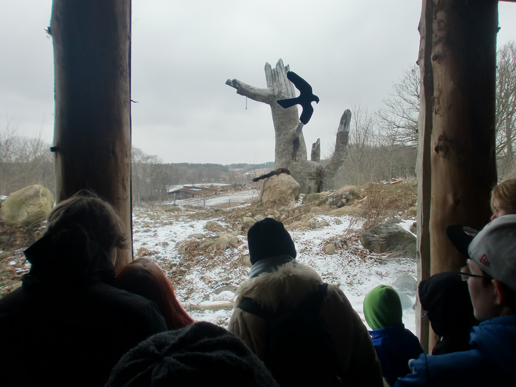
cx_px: 258
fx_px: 388
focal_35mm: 26
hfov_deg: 67.3
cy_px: 194
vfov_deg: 53.1
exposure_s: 1/640
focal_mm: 4.65
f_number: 2.6
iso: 64
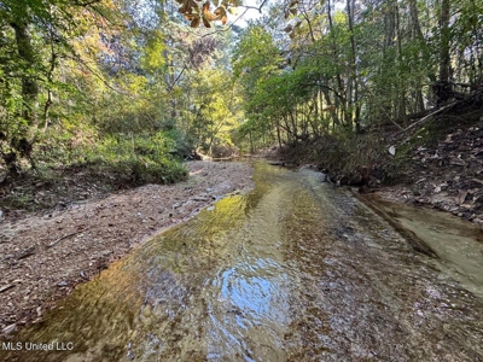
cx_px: 242
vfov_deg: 85.7
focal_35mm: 14
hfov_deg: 102.1
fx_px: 195
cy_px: 181
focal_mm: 2.22
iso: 200
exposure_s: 1/99
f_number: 2.2
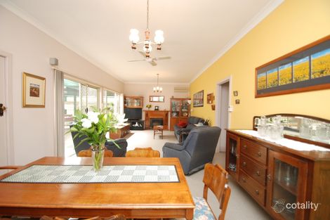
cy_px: 110
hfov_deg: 100.4
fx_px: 137
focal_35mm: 15
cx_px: 165
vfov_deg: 77.3
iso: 450
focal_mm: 10
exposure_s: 1/60
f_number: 4
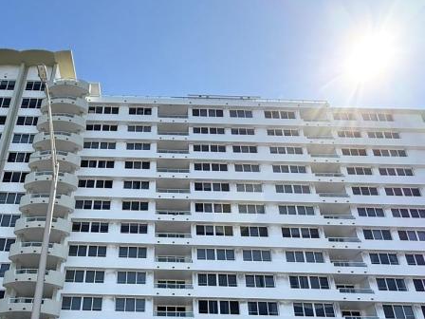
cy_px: 310
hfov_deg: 59.0
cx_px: 152
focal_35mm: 30
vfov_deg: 41.5
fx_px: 368
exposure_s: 1/1105
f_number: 2.2
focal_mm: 2.22
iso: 50
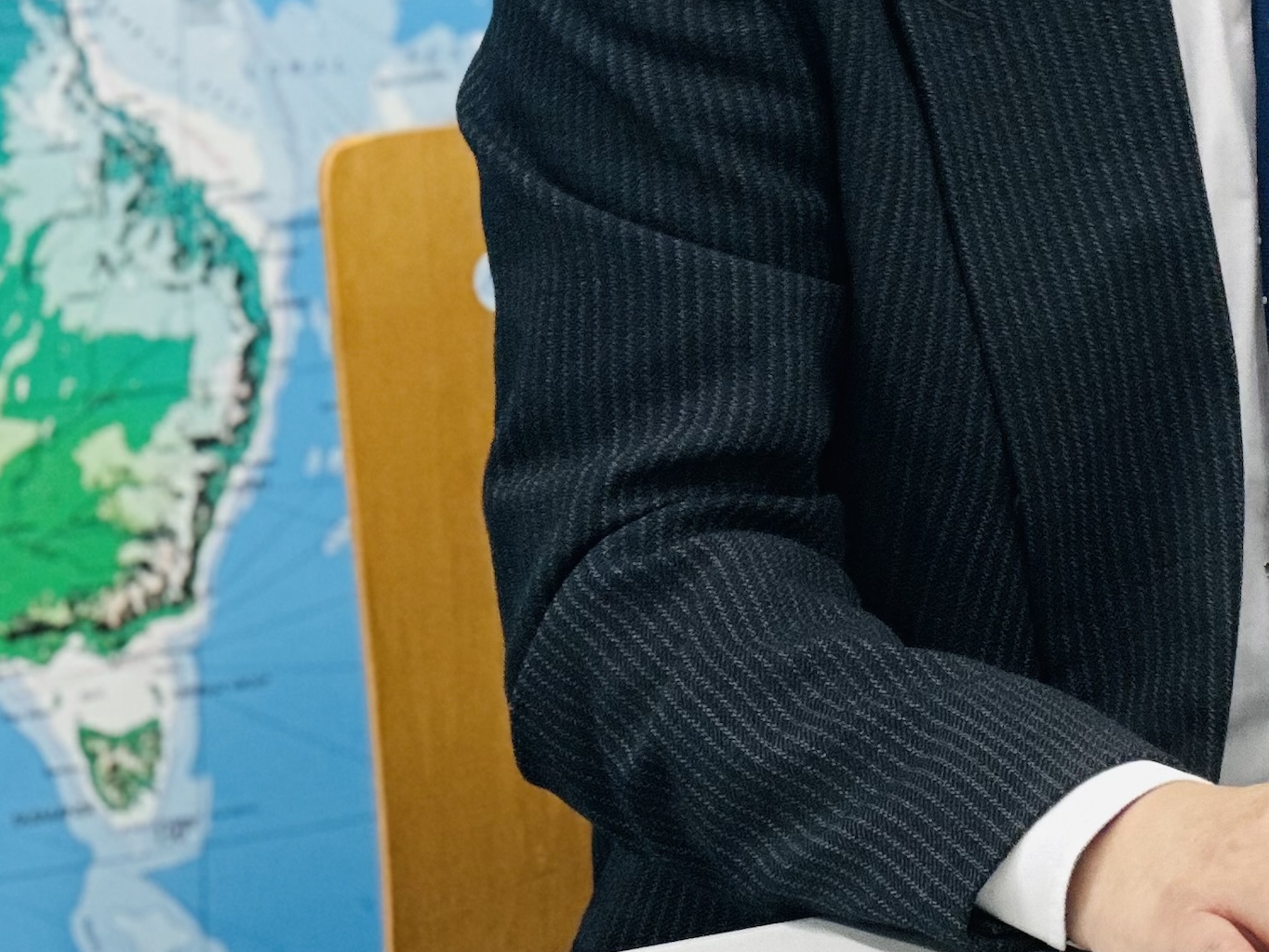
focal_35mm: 208
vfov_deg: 7.1
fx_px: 7625
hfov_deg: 9.4
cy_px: -67
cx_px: 1457
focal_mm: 9
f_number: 2.8
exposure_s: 1/100
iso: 200
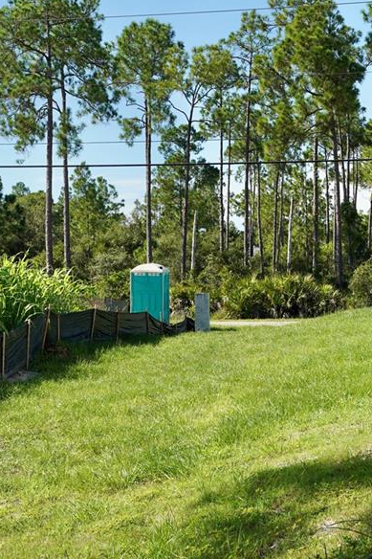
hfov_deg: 18.4
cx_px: 225
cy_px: 336
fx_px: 1148
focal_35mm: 74
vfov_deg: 27.3
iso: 100
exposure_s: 1/400
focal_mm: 24
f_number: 5.6
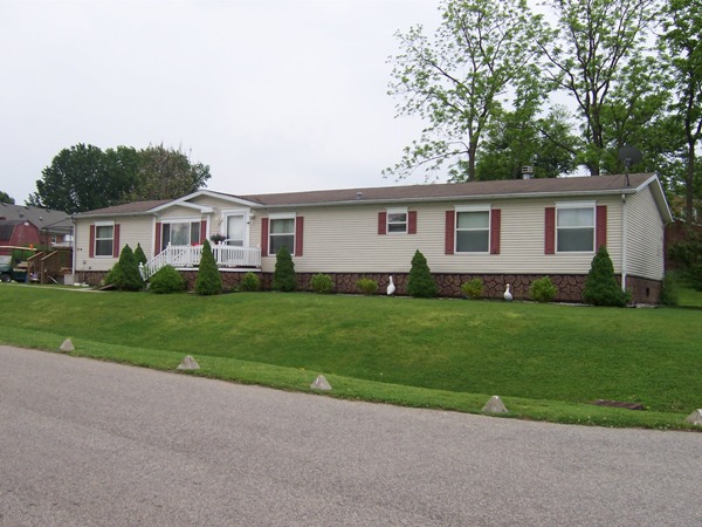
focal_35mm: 36
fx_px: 730
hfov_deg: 51.4
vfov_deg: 39.7
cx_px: 351
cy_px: 264
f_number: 4
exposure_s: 1/250
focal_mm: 5.6
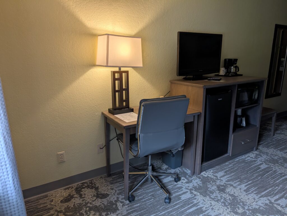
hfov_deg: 71.5
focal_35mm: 24
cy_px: 108
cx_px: 144
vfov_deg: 56.9
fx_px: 199
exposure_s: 1/162
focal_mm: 6.9
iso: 22
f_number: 1.68
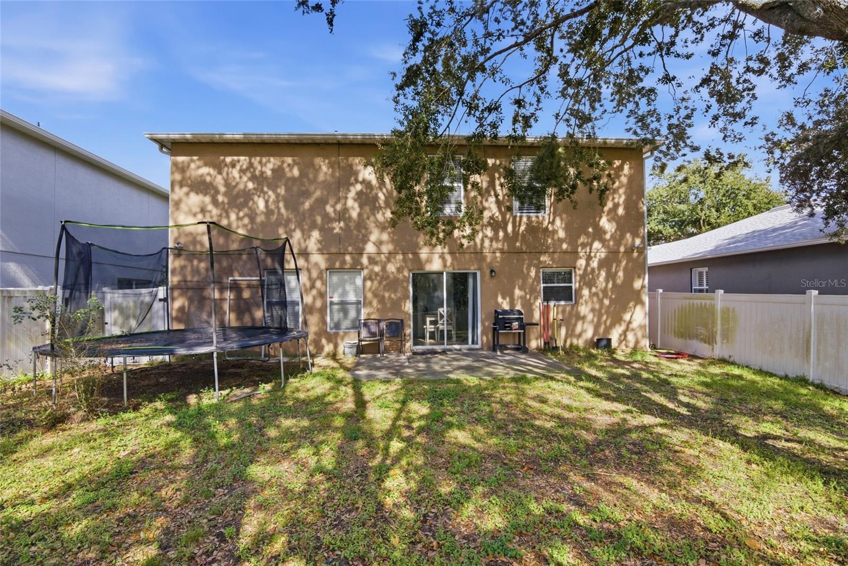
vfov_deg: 72.1
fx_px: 389
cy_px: 283
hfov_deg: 95.0
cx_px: 424
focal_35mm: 16
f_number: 9
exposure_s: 1/250
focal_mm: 11
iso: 100
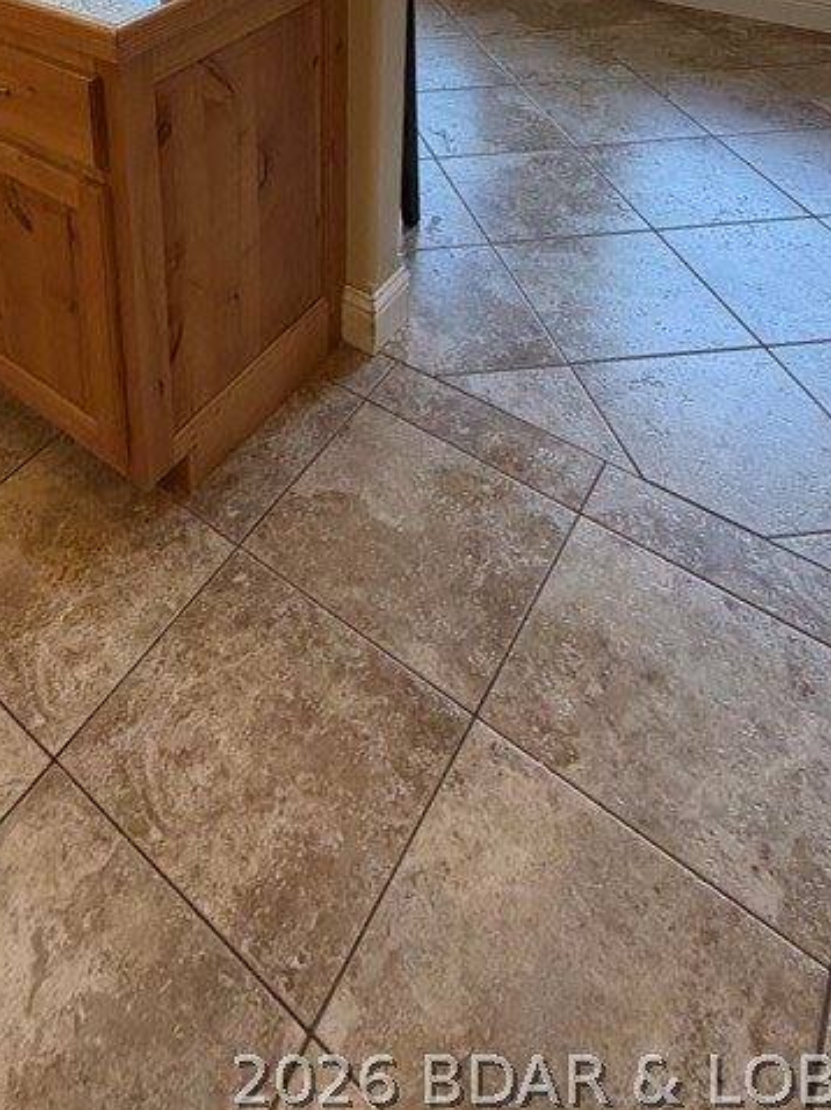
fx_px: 961
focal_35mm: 30
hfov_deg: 44.5
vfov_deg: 47.2
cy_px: -56
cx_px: 169
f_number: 2.2
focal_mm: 2.22
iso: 200
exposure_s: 1/120
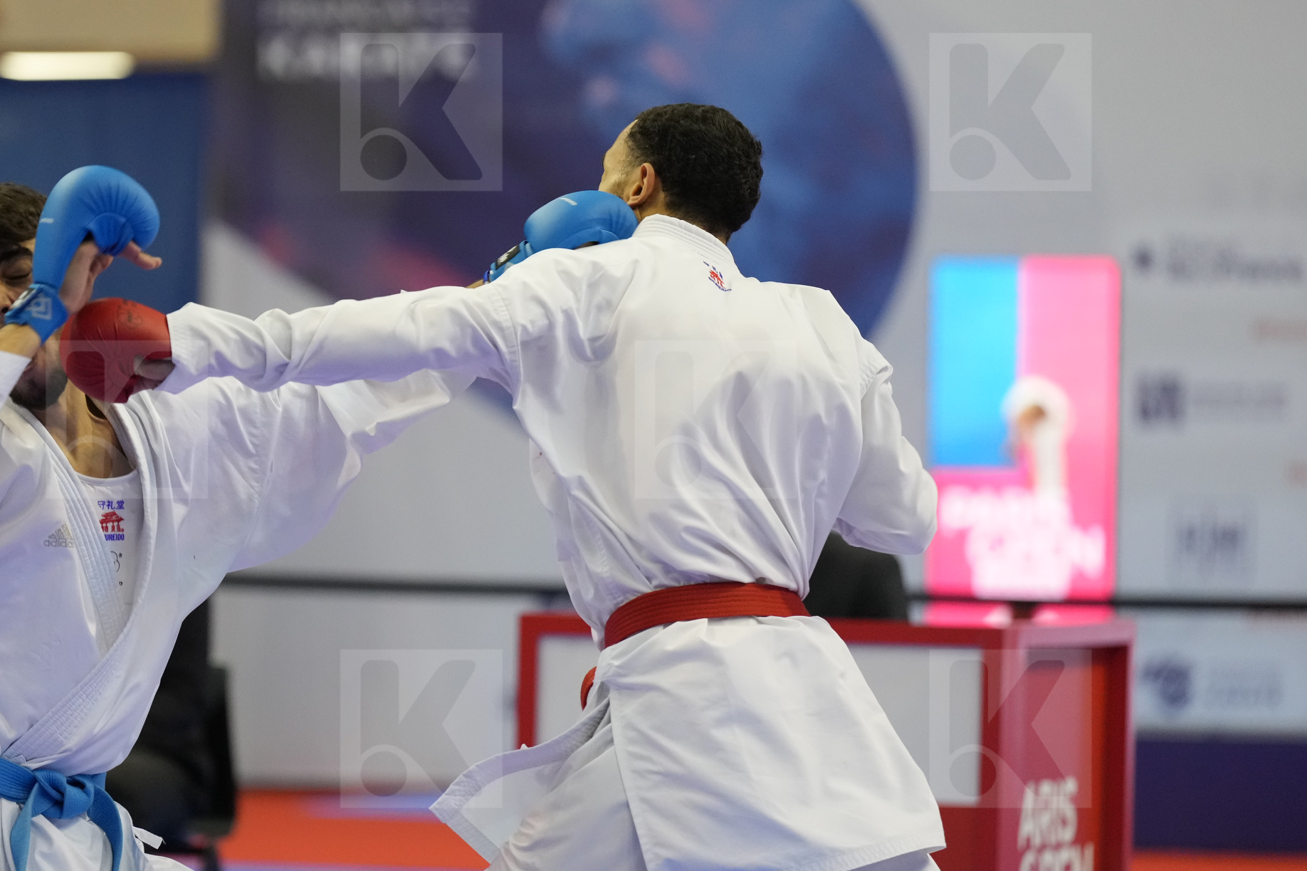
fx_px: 7513
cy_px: 420
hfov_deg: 9.9
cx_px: 421
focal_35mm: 207
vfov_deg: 6.6
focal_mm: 152
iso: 3200
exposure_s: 1/1000
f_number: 2.8
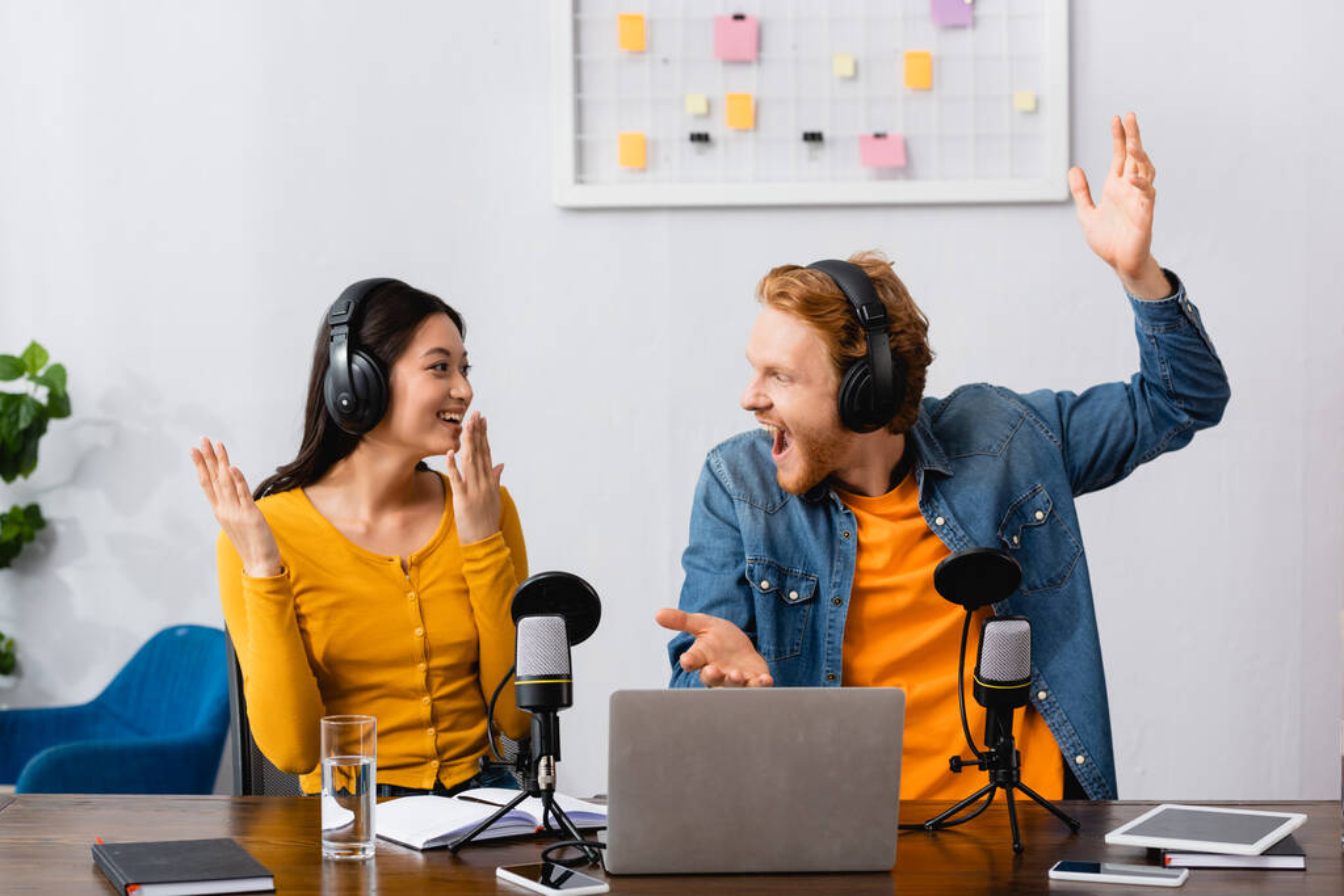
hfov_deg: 27.0
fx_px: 2800
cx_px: 672
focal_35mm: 75
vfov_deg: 18.2
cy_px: 448
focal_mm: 75
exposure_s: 1/200
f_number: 3.5
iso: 100
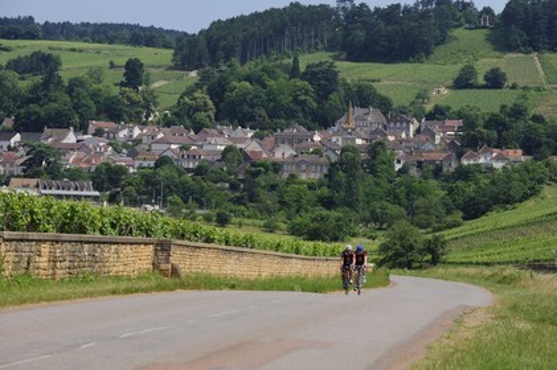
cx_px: 278
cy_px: 185
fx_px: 3092
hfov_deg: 10.3
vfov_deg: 6.9
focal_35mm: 200
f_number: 10
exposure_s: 1/320
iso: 200
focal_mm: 200
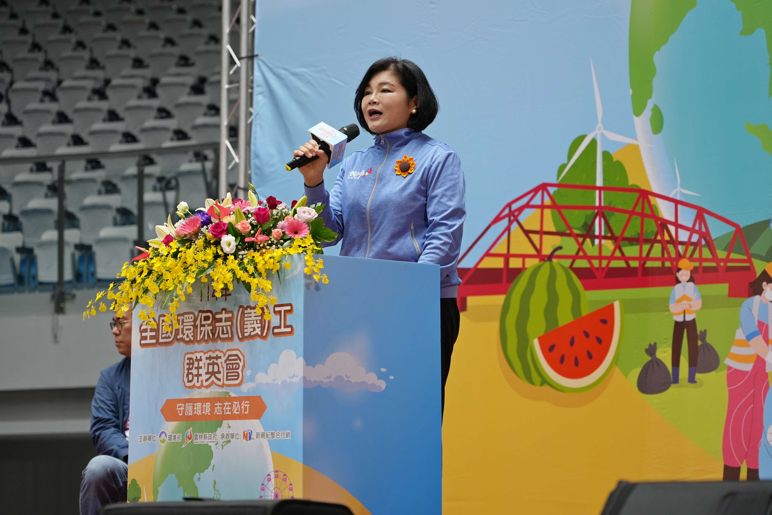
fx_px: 2251
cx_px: 386
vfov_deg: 13.0
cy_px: 258
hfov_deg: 19.5
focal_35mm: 105
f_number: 4.5
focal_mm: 105
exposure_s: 1/320
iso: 1250
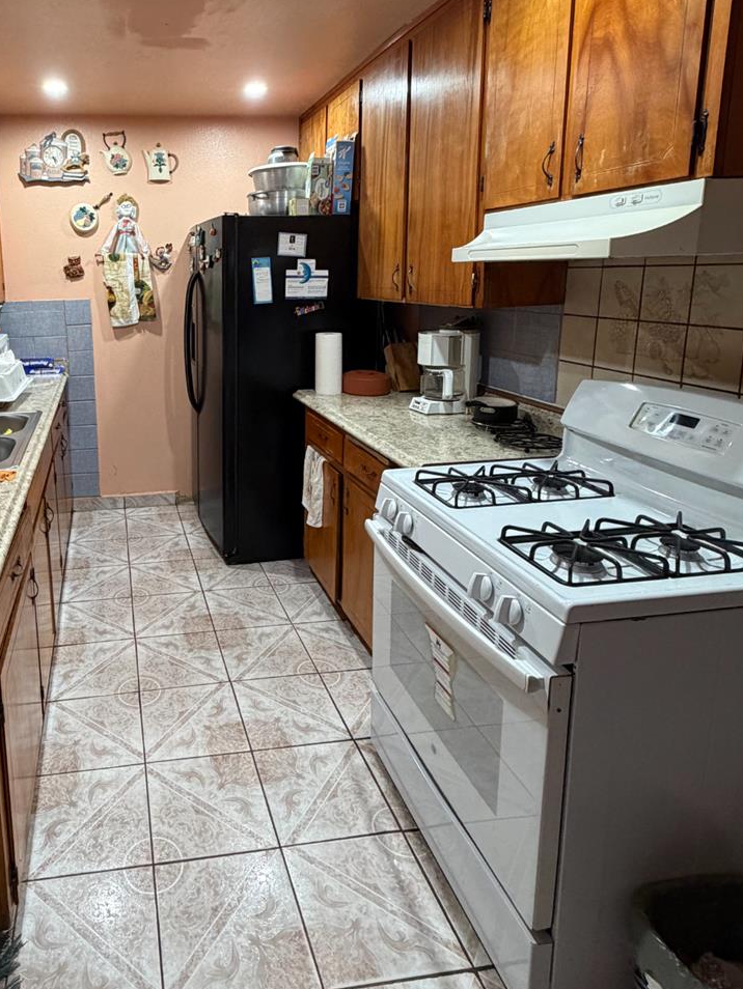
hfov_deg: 57.7
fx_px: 629
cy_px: 388
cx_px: 179
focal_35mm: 22
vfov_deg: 75.4
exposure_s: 1/60
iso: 320
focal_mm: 2.22
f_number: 2.2
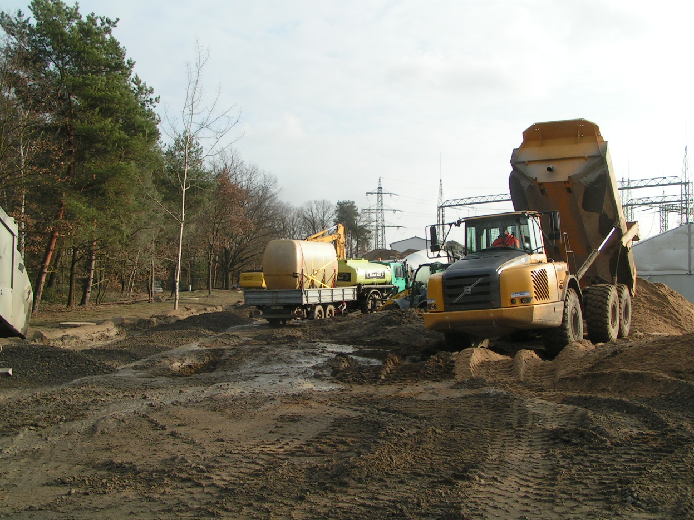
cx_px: 351
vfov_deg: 36.8
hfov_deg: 47.9
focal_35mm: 39
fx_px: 782
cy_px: 257
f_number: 5.6
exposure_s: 1/250
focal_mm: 5.8
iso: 50
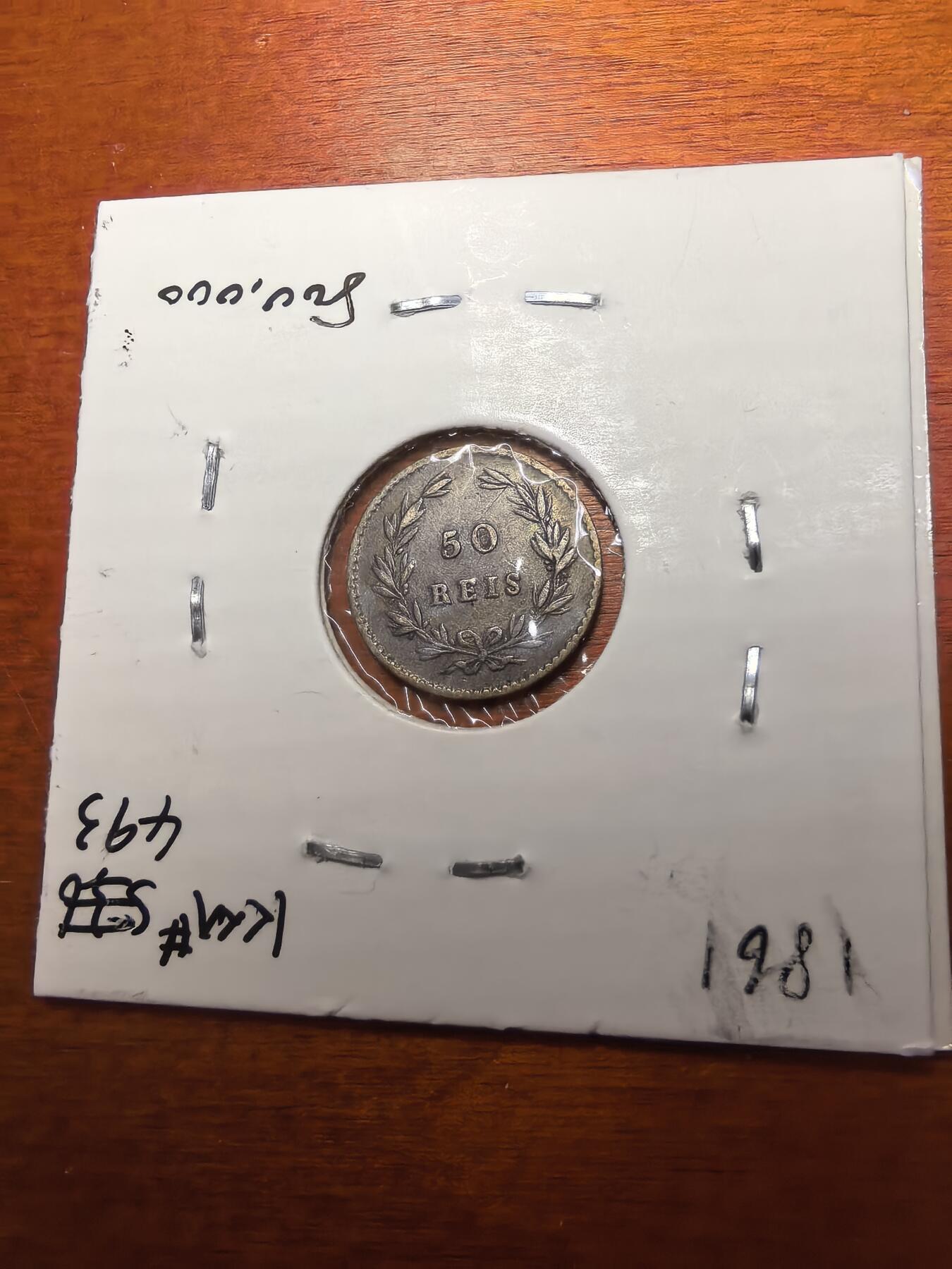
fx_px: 880
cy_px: 634
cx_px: 476
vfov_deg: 71.6
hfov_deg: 56.8
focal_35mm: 24
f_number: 2.2
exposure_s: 1/100
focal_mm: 1.68
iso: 200
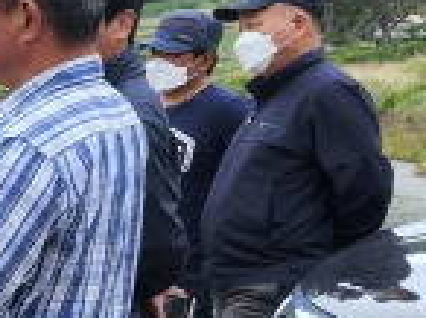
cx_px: -461
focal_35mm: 101
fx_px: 1241
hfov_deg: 15.2
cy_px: 336
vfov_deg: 14.3
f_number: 1.8
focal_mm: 6.4
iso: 12
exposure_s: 1/239
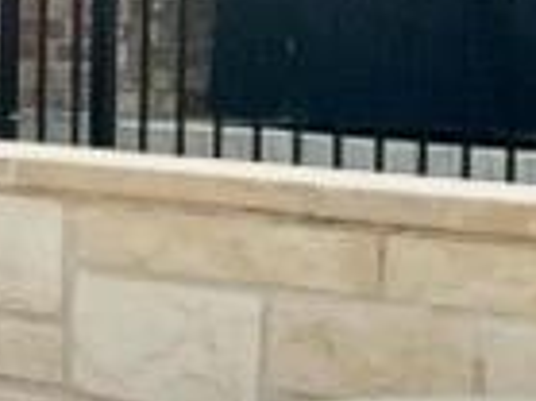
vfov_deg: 7.4
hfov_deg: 8.8
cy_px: -27
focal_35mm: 199
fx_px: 3079
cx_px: -864
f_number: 1.8
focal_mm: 3
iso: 32
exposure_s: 1/1342
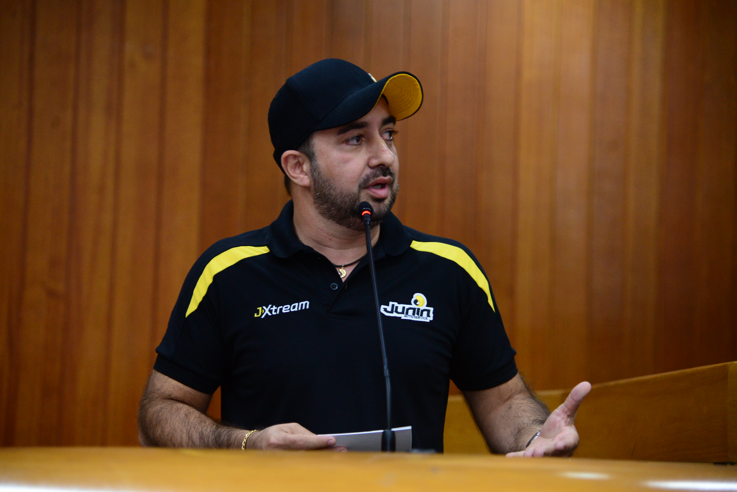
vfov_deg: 13.1
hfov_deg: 19.4
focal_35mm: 105
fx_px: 2150
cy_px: 246
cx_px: 368
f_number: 4
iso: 2500
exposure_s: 1/125
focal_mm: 105
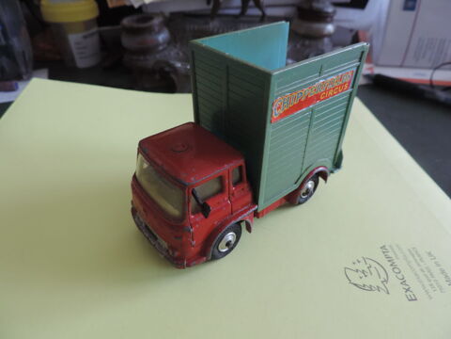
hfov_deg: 71.6
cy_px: 170
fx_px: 313
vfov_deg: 56.8
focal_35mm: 24
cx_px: 226
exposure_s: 1/30
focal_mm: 4.3
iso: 280
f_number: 3
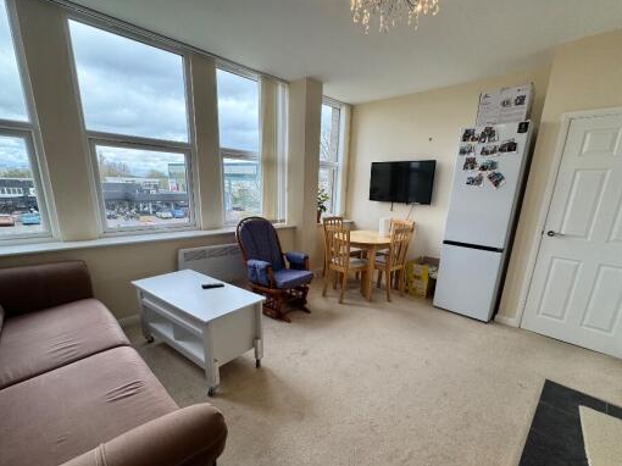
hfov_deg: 94.5
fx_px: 287
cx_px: 315
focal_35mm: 16
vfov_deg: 77.7
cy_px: 263
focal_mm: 2.22
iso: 40
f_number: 2.2
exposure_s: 1/100
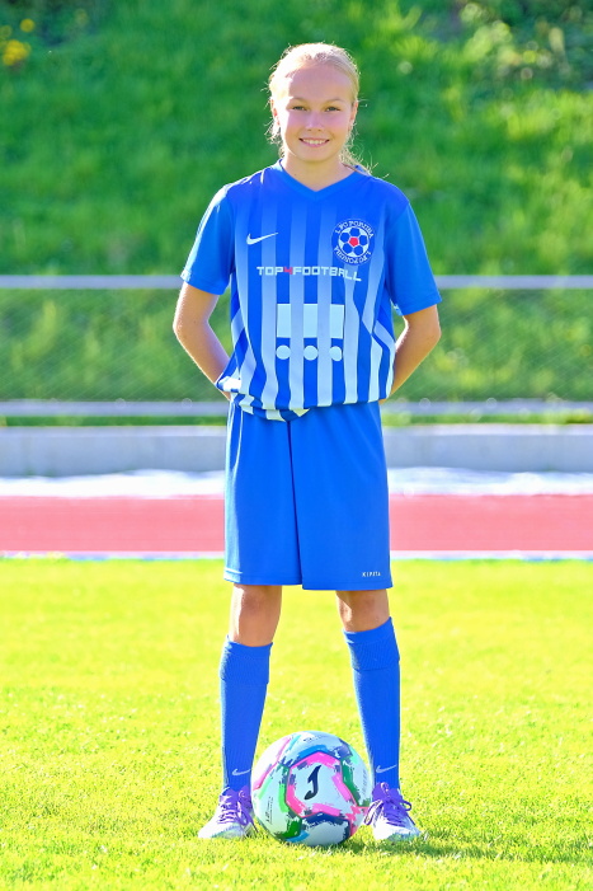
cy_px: 446
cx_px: 296
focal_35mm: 147
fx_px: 3634
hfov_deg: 9.3
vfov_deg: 14.0
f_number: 2.8
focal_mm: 98.2
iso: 320
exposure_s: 1/640
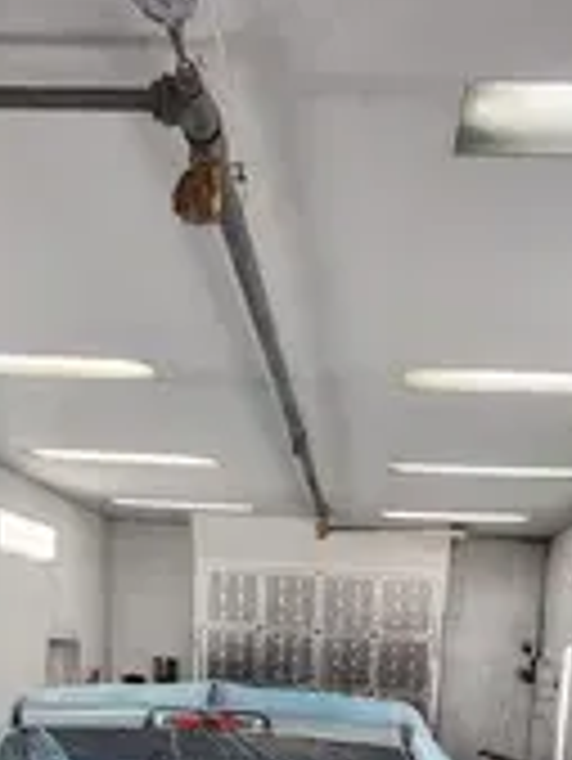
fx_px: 902
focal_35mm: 41
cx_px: 315
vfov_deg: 38.5
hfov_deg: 35.1
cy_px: 821
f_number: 2.2
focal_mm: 2.2
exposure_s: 1/60
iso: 100
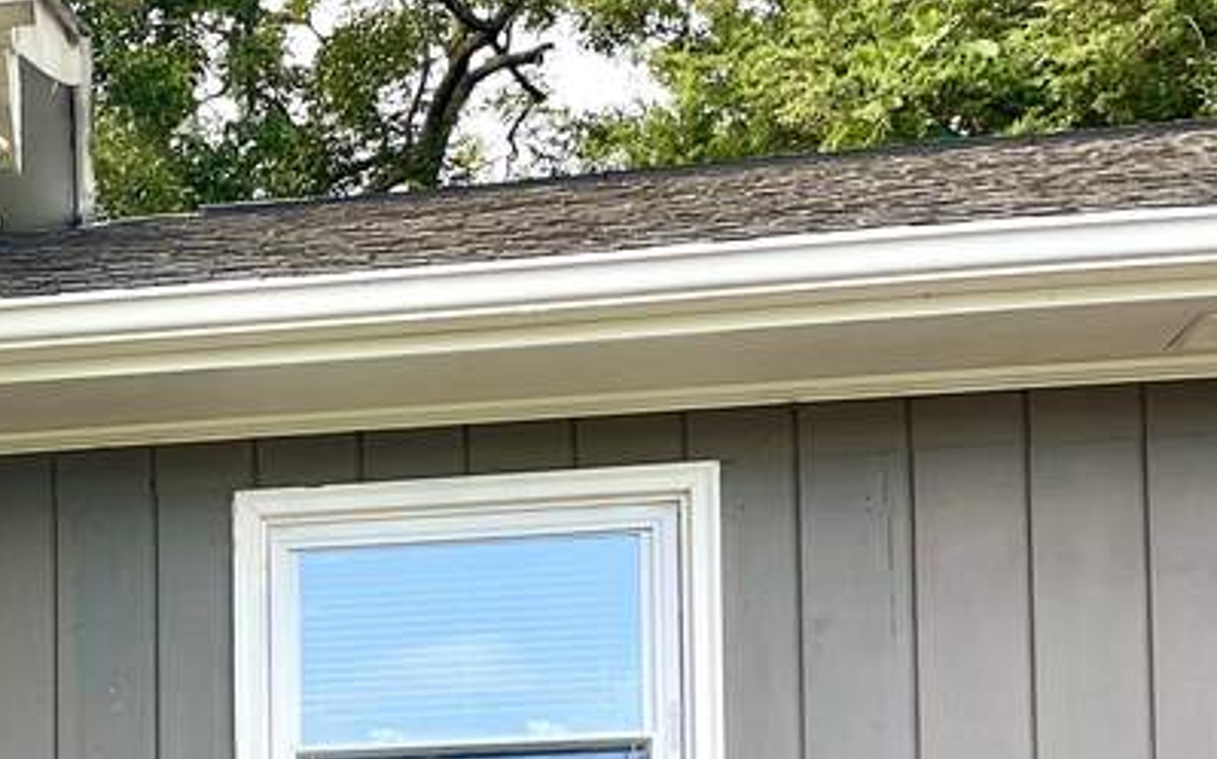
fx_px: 2818
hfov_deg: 20.9
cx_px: -573
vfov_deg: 14.4
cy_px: 1131
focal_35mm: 85
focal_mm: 5.1
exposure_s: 1/121
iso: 32
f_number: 1.6
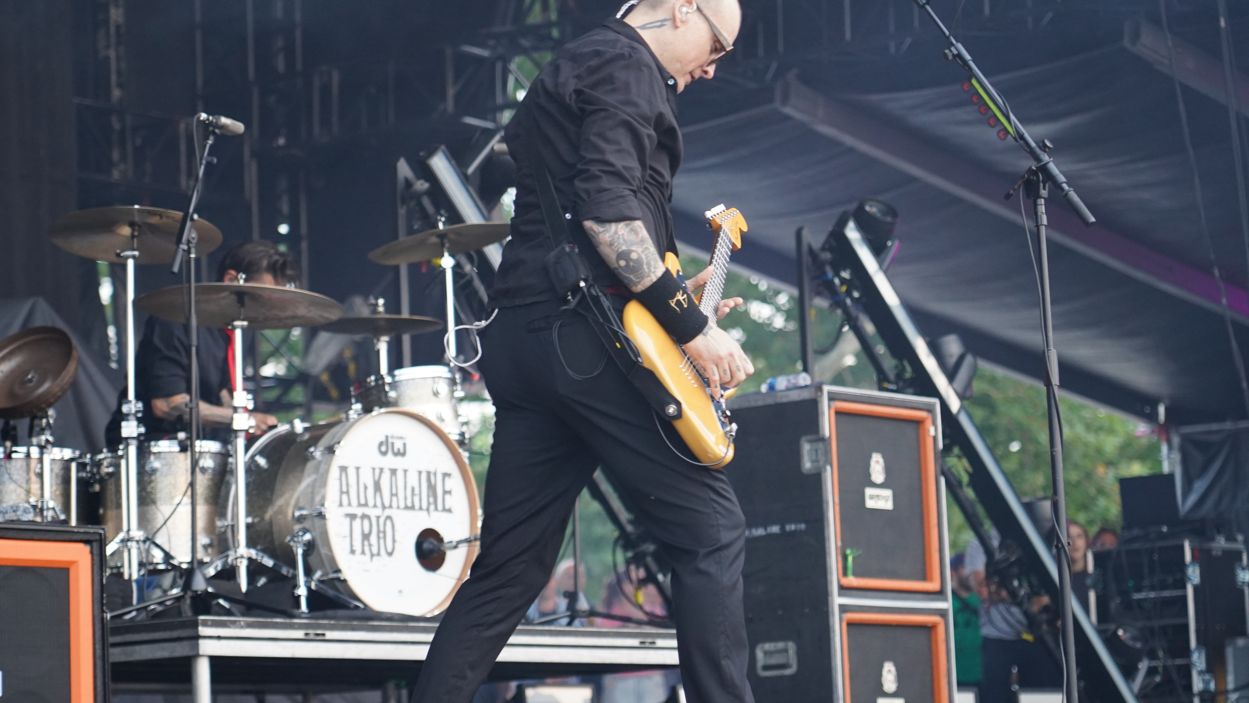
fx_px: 3809
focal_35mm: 115
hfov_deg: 18.6
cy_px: 352
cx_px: 598
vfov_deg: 10.5
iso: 3200
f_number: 4
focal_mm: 105
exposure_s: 1/160
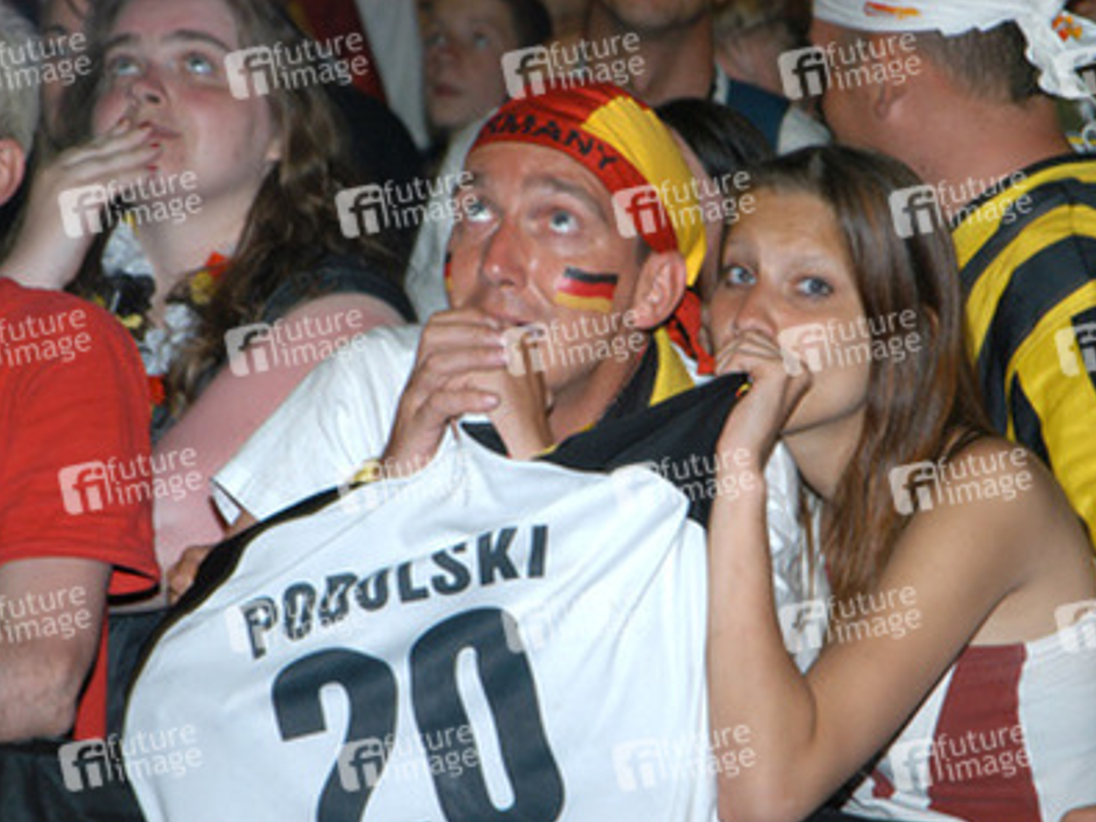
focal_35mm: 161
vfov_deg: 9.2
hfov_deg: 12.3
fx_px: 5098
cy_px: 412
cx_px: 610
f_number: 5.6
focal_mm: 98
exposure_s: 1/25
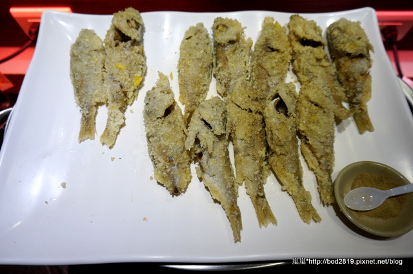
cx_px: 206
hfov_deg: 73.8
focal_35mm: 24
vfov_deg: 53.0
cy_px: 137
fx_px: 275
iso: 320
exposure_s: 1/100
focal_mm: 16
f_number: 4
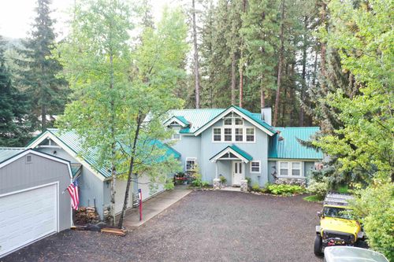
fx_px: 306
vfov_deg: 46.4
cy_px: 131
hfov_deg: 65.5
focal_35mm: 28
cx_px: 197
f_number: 3.2
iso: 100
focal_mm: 10.26
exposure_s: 1/30
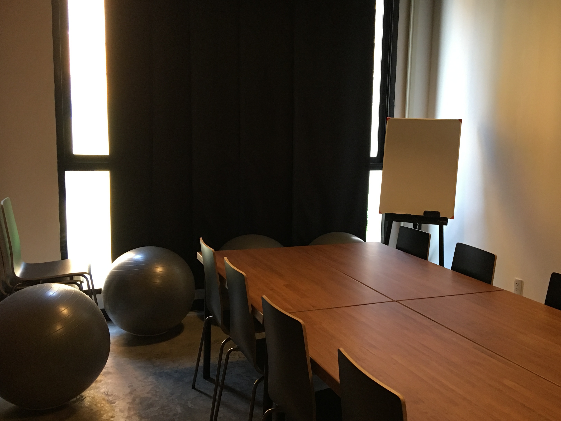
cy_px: 220
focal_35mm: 36
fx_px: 583
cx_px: 315
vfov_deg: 39.6
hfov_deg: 51.2
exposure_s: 1/17
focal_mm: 4.15
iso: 100
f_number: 2.2
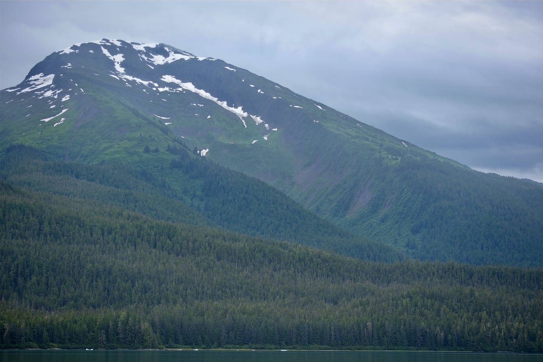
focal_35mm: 85
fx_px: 1282
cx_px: 272
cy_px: 181
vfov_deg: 16.1
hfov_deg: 23.9
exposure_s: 1/200
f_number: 7.1
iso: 100
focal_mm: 85
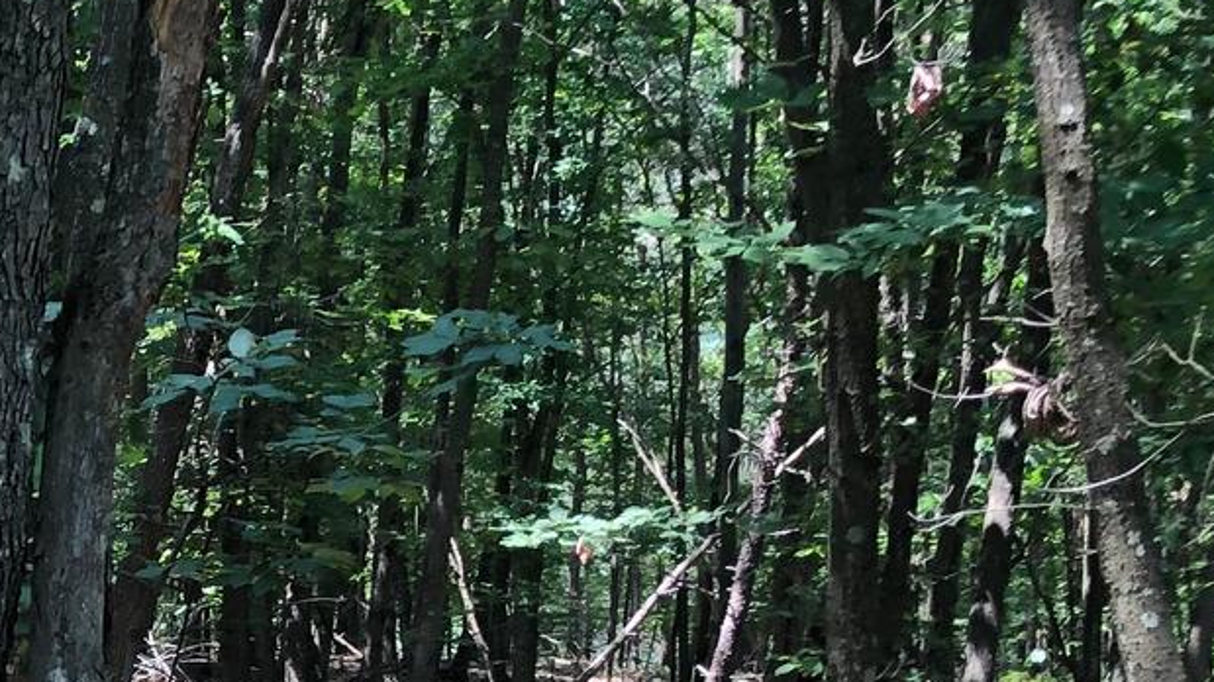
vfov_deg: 11.6
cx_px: -765
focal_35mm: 101
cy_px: 913
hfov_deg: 18.1
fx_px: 3251
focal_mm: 3.99
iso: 40
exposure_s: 1/120
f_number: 1.8
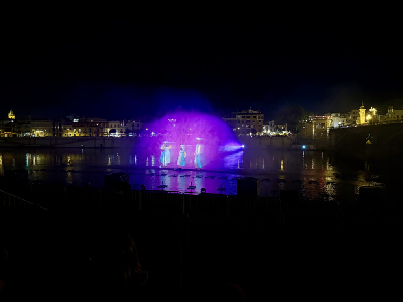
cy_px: 151
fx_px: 279
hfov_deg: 71.6
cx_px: 202
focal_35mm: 24
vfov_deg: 56.8
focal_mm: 6.76
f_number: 1.78
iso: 1000
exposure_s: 1/40
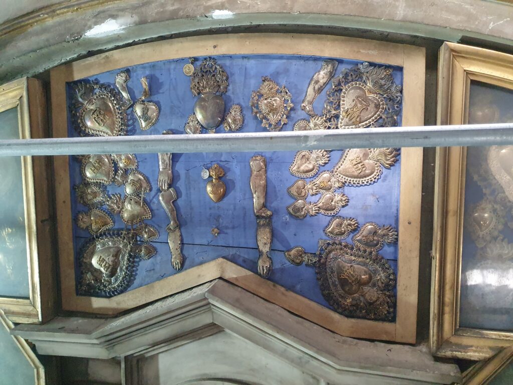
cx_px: 256
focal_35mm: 26
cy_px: 192
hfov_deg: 67.3
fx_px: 385
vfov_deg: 53.1
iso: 640
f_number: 1.5
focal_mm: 4.32
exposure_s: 1/50
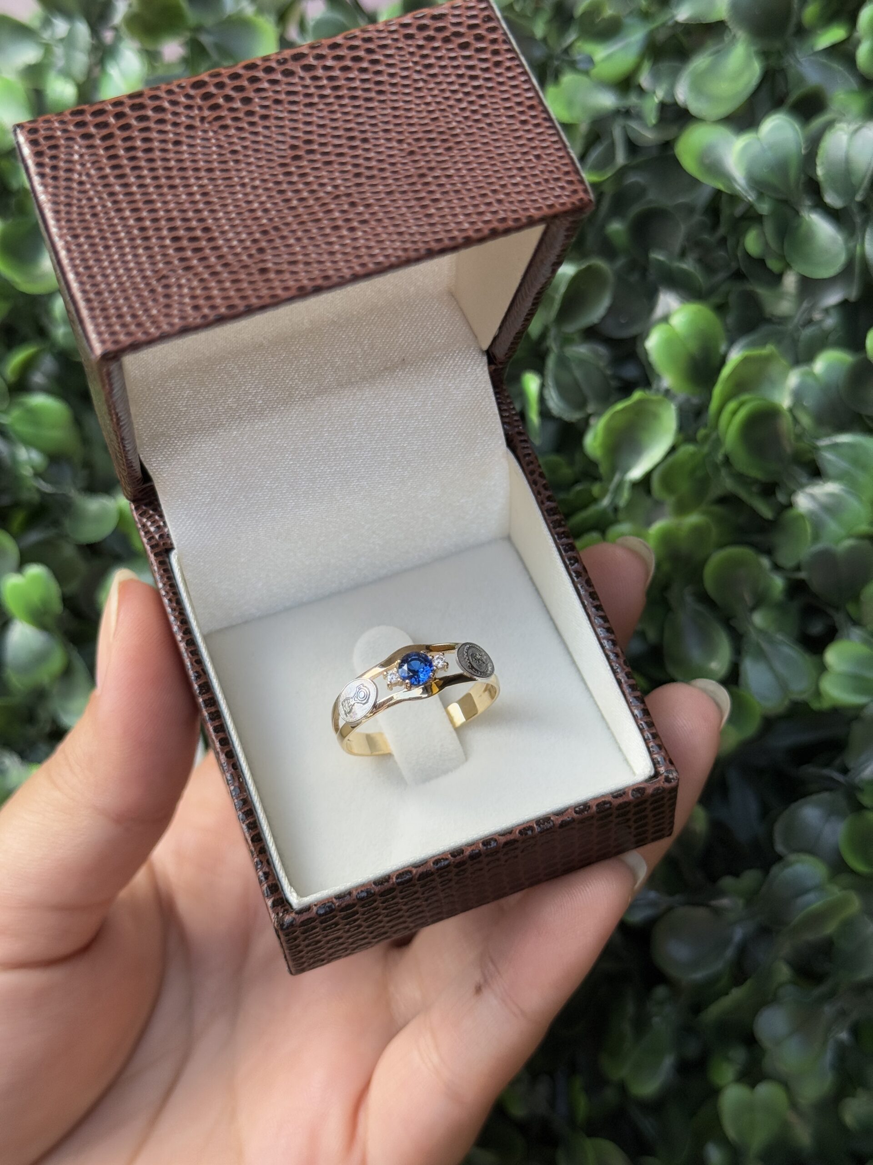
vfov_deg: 39.7
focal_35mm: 48
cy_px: 582
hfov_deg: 30.3
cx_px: 436
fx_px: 1614
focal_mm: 6.76
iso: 64
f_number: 1.78
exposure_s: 1/900
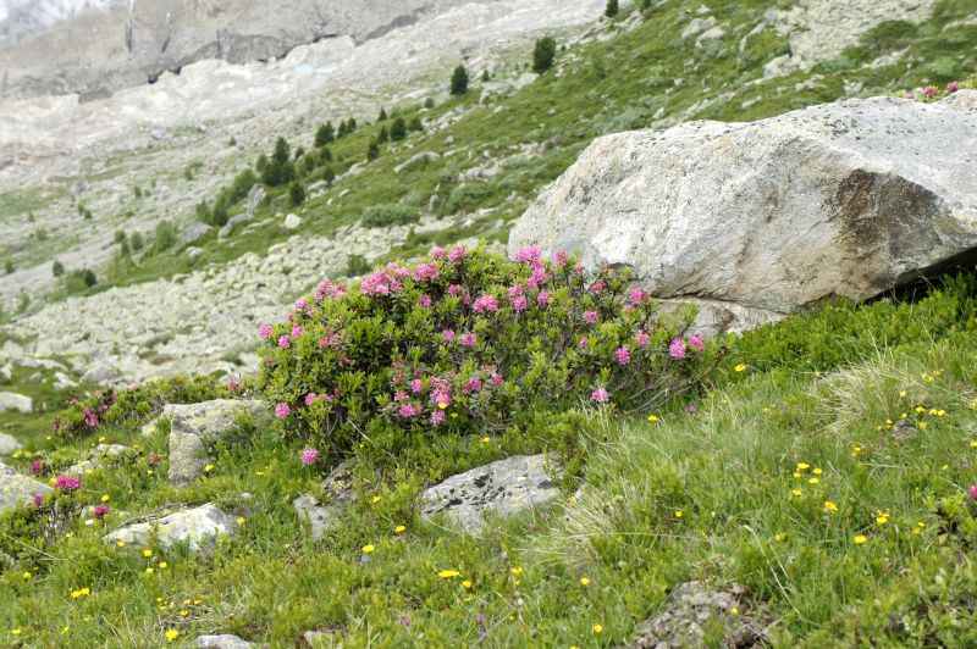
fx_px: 2237
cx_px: 488
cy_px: 324
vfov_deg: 16.5
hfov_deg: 24.6
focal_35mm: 82
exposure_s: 1/160
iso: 200
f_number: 7.1
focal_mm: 55
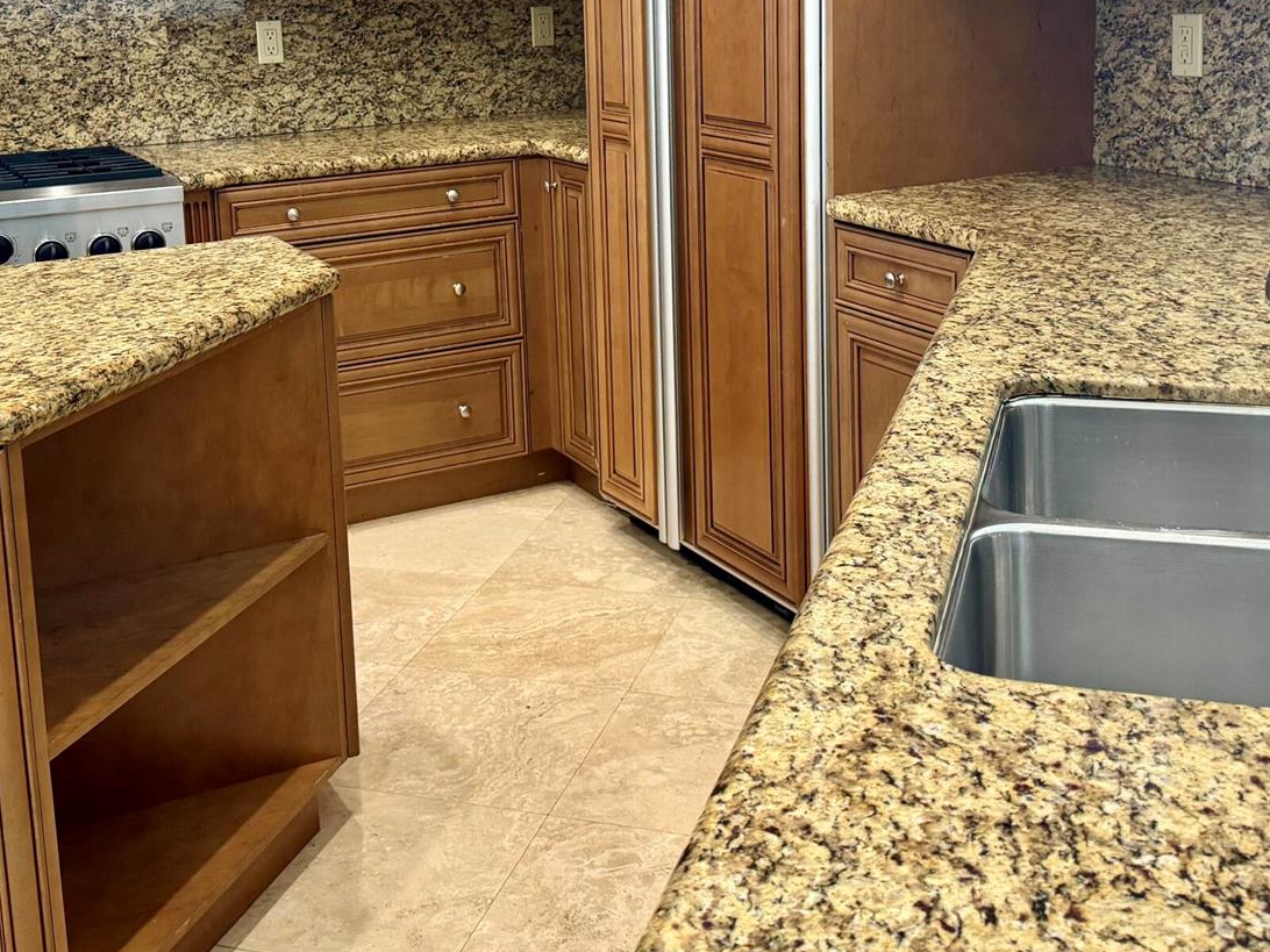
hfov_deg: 42.0
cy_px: 212
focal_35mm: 45
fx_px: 1651
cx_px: 556
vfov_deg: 31.5
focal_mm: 6.76
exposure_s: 1/60
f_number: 1.78
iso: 250
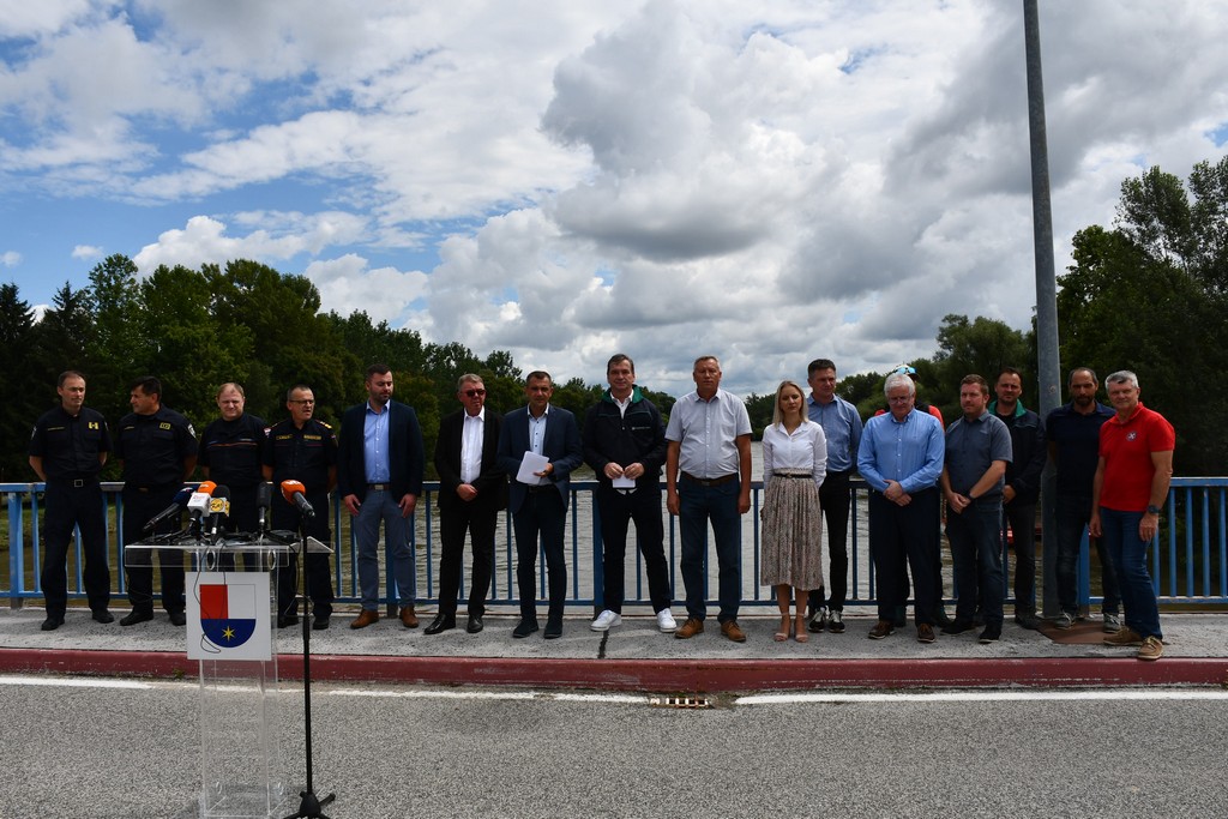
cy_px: 410
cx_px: 614
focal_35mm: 27
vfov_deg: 47.9
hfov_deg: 67.4
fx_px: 921
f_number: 9
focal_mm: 18
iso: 100
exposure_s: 1/320
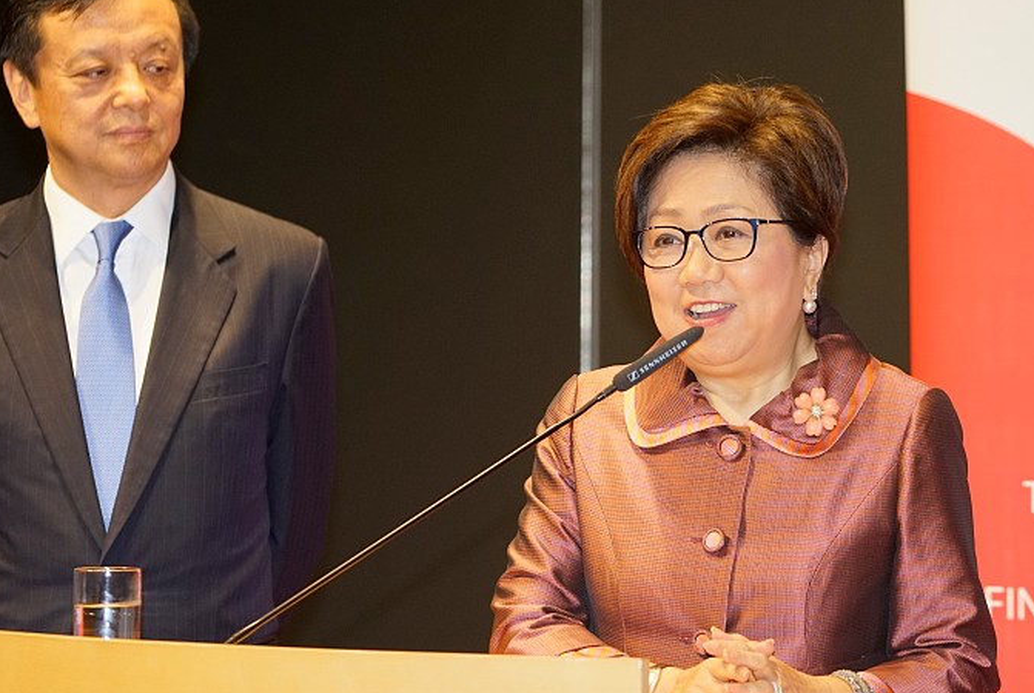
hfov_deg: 9.7
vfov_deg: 6.5
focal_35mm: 212
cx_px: 626
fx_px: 6100
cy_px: 463
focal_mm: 139
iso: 1250
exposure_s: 1/320
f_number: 4
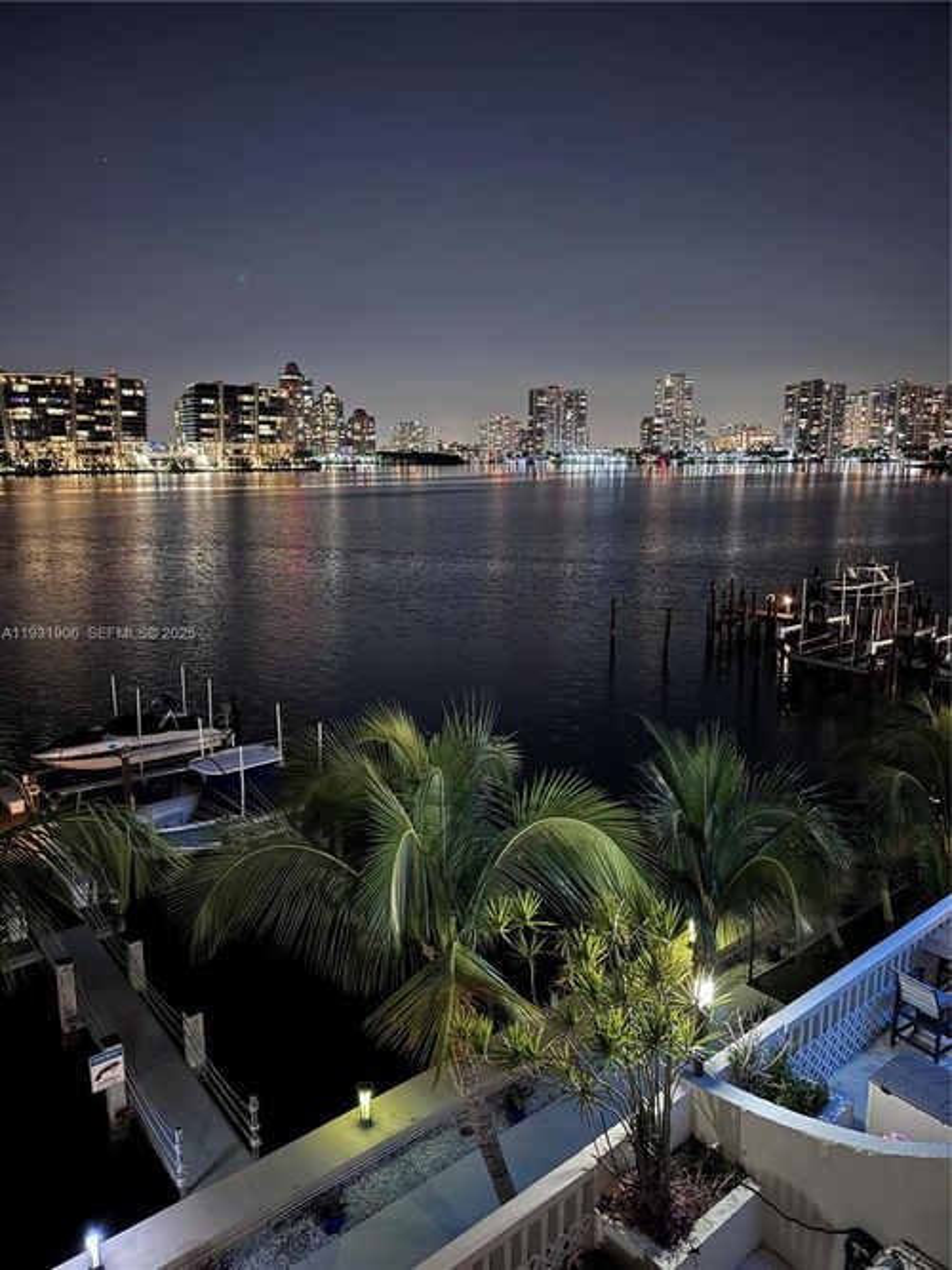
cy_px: 635
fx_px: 880
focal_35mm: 24
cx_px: 476
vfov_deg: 71.6
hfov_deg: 56.8
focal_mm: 6.76
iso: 2000
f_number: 1.78
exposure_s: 1/9
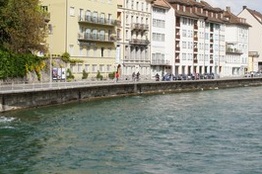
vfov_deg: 14.9
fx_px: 660
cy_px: 36
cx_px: 146
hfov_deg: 22.5
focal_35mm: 91
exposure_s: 1/160
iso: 100
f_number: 13
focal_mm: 35
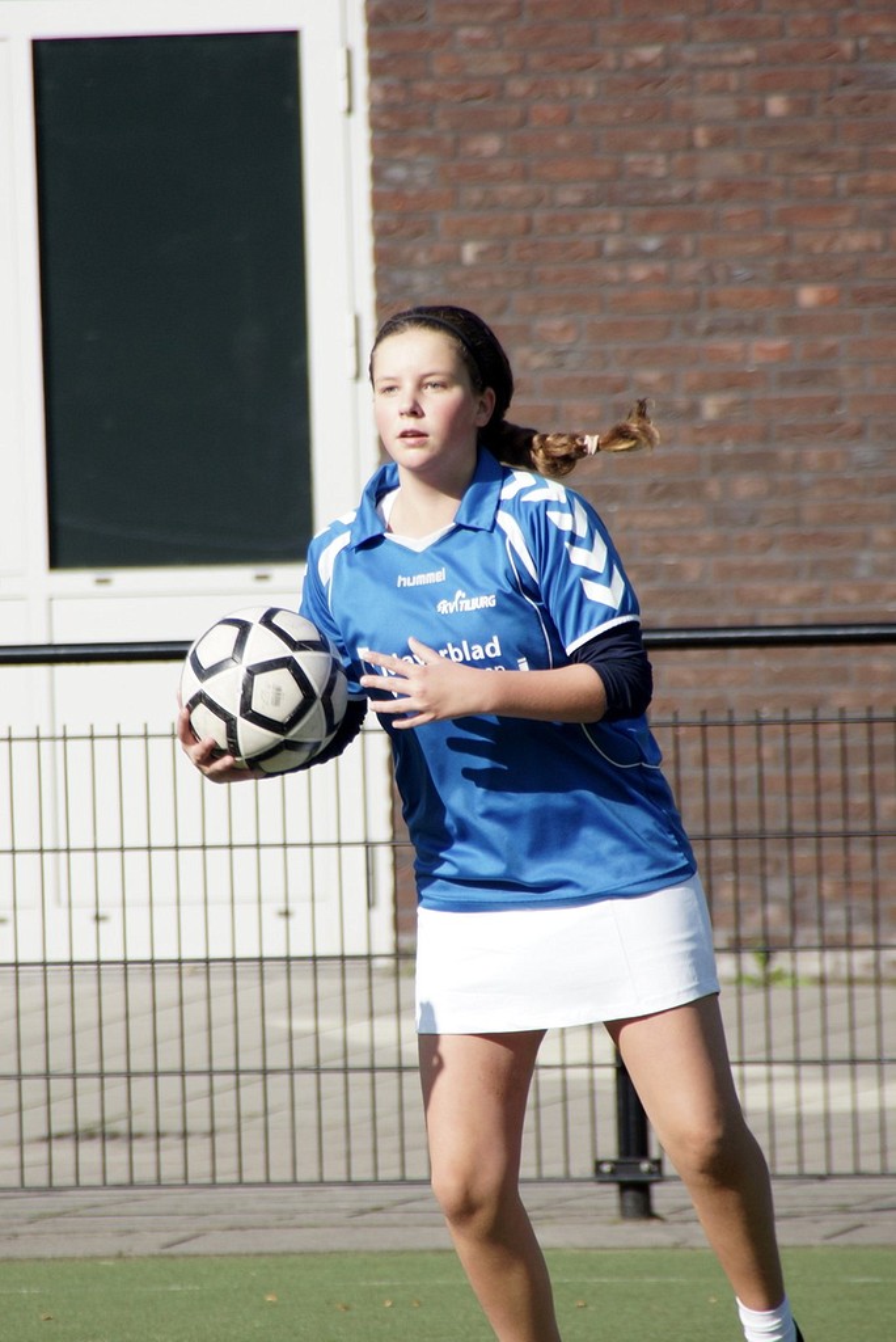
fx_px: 13980
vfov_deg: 5.5
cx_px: 448
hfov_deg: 3.7
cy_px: 671
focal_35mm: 375
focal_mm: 250
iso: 200
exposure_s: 1/640
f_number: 6.3
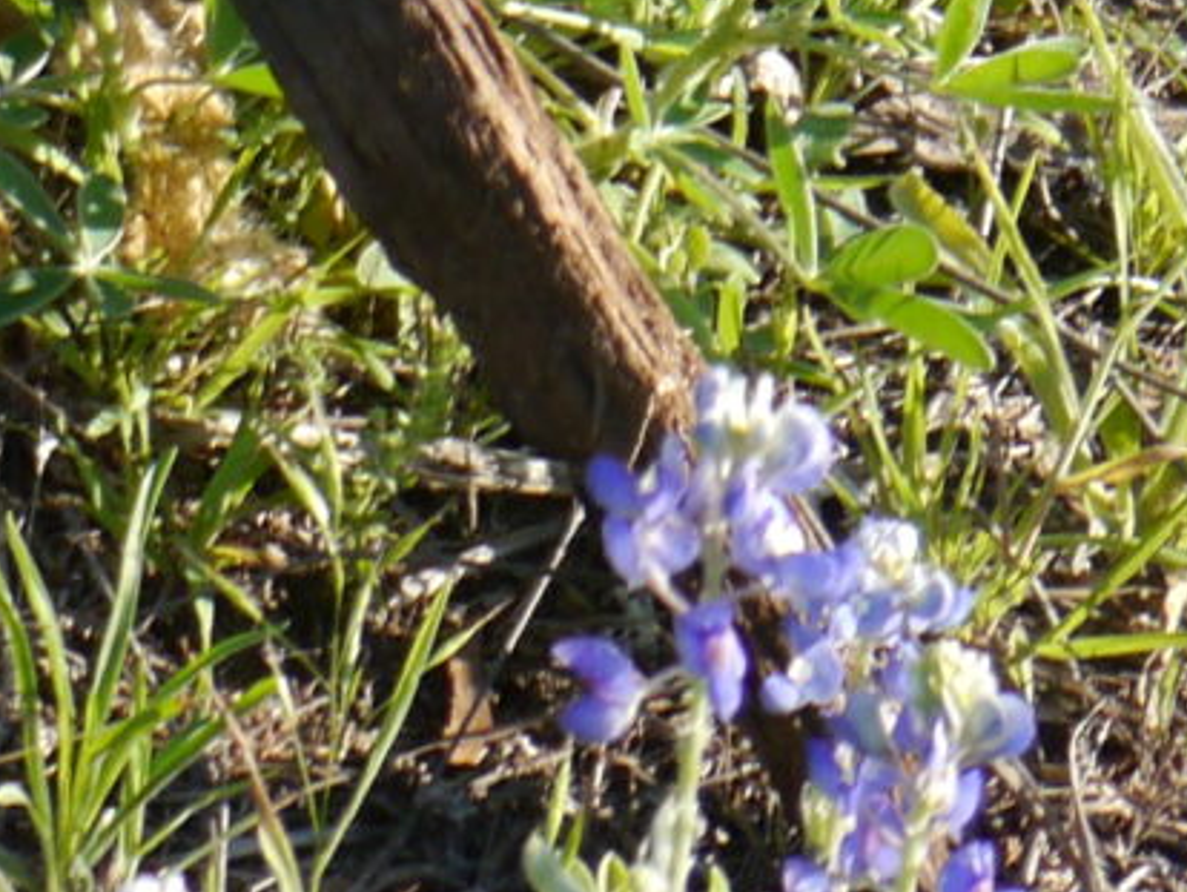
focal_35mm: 346
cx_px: -1987
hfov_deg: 5.5
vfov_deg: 4.2
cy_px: -1394
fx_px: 11871
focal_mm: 28
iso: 160
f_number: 6.3
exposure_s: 1/200
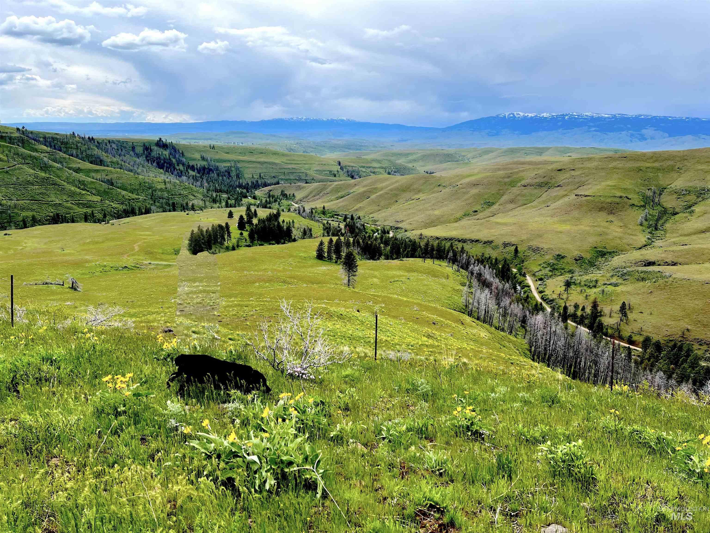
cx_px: 355
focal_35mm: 26
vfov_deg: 53.1
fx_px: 533
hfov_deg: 67.3
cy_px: 266
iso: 50
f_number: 1.5
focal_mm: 5.7
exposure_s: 1/3077
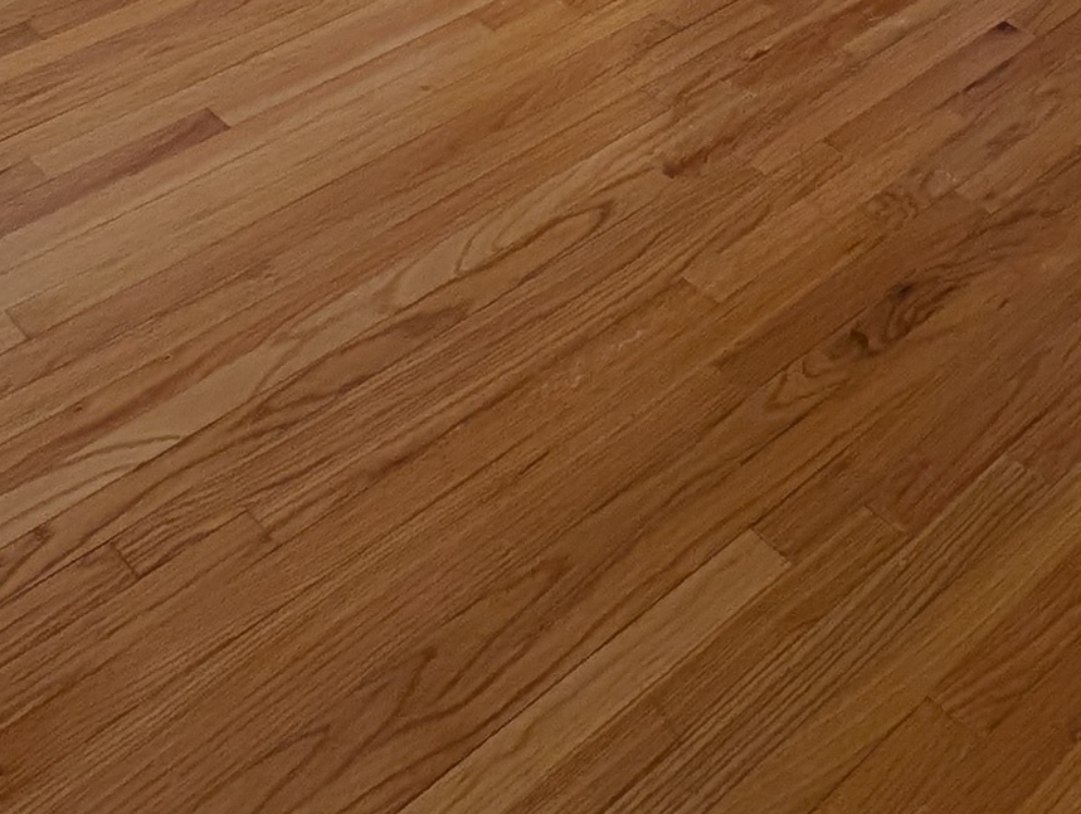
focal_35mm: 57
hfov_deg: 33.1
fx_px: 1783
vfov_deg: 16.1
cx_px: 813
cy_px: -1008
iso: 149
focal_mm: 2.23
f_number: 1.95
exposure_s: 1/60
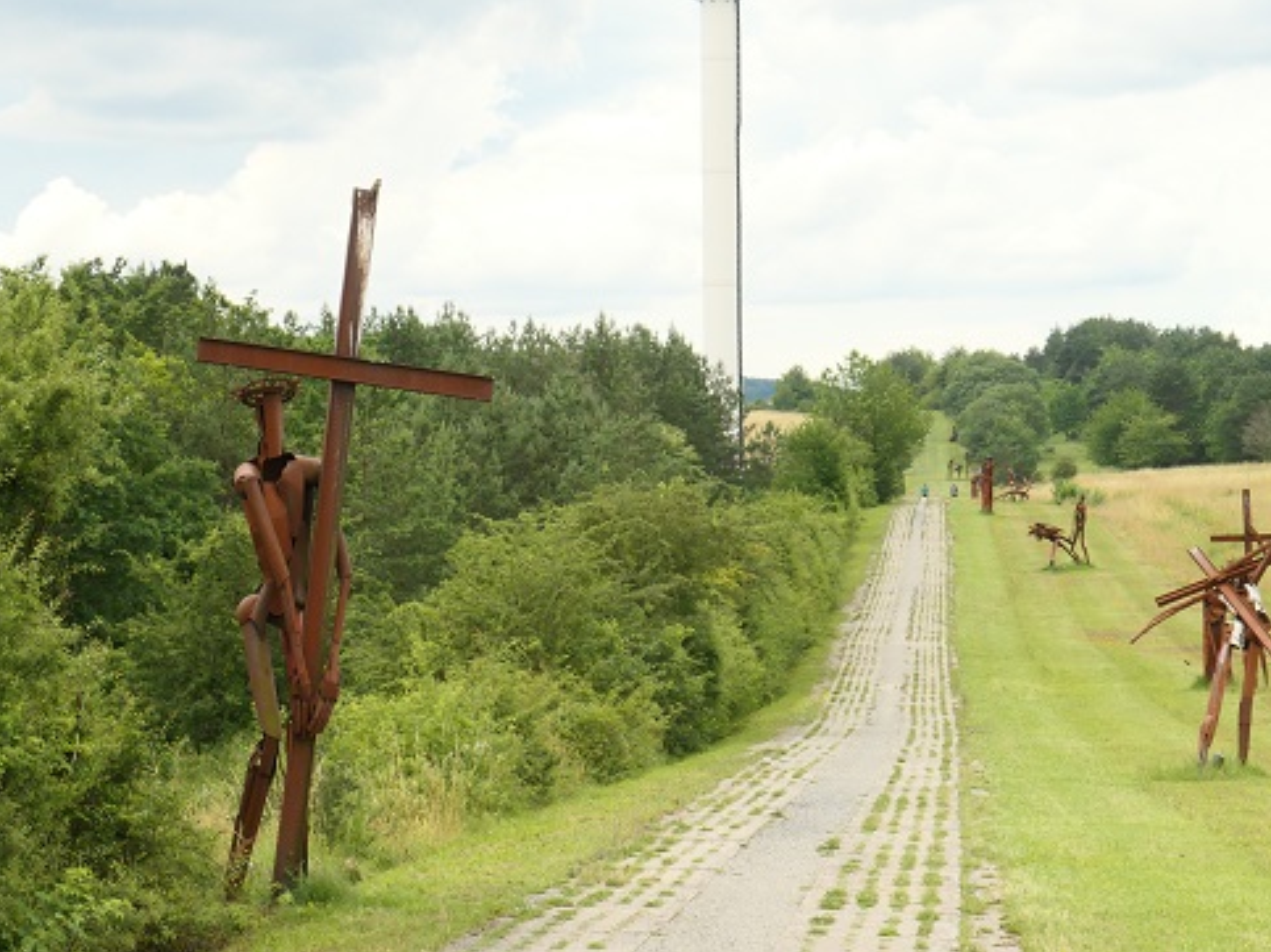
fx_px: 5726
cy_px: 475
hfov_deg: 12.7
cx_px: 613
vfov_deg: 9.5
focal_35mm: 156
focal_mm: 52.4
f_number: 8
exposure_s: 1/640
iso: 800
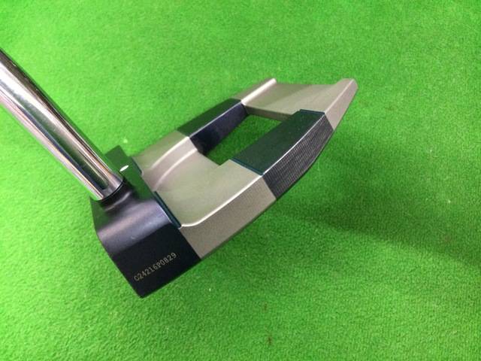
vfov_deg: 45.4
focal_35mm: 31
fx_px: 431
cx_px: 240
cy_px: 180
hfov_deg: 58.4
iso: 200
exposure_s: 1/24
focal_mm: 3.3
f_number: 2.4
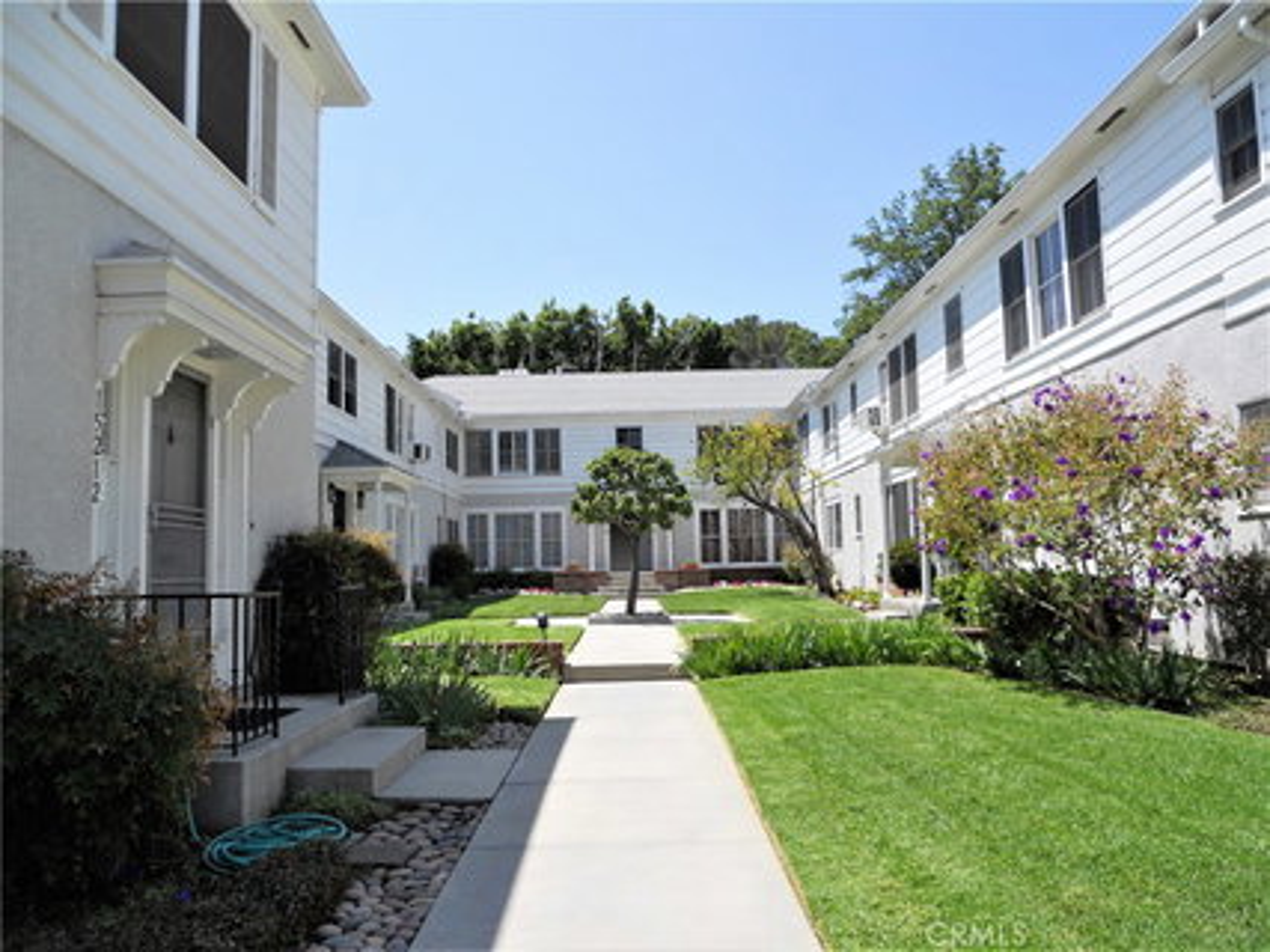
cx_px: 635
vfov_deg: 49.7
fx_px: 1027
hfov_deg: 63.5
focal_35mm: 28
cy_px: 476
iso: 80
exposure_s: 1/400
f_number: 5.4
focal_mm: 5
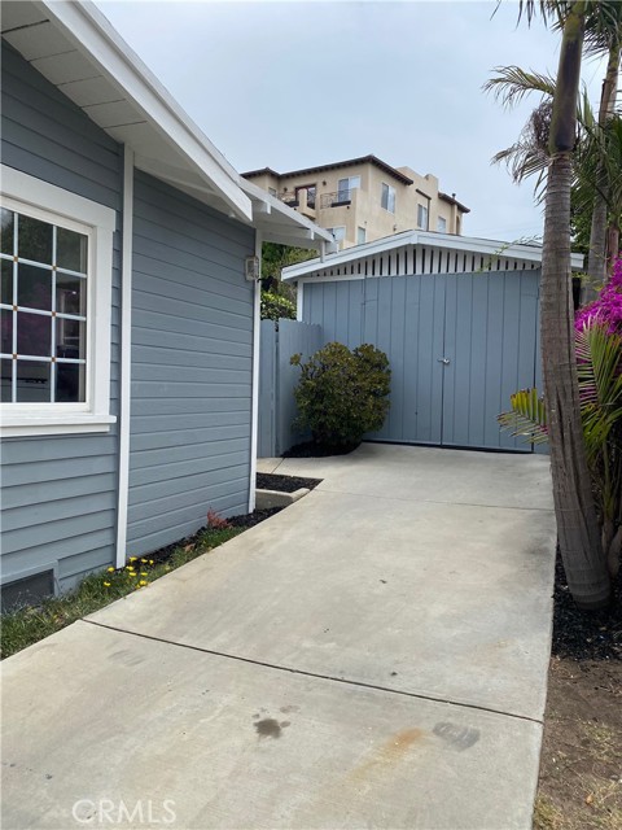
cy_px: 415
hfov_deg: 53.1
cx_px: 311
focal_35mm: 26
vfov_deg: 67.3
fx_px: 623
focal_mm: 4.25
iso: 32
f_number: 1.8
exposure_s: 1/3040
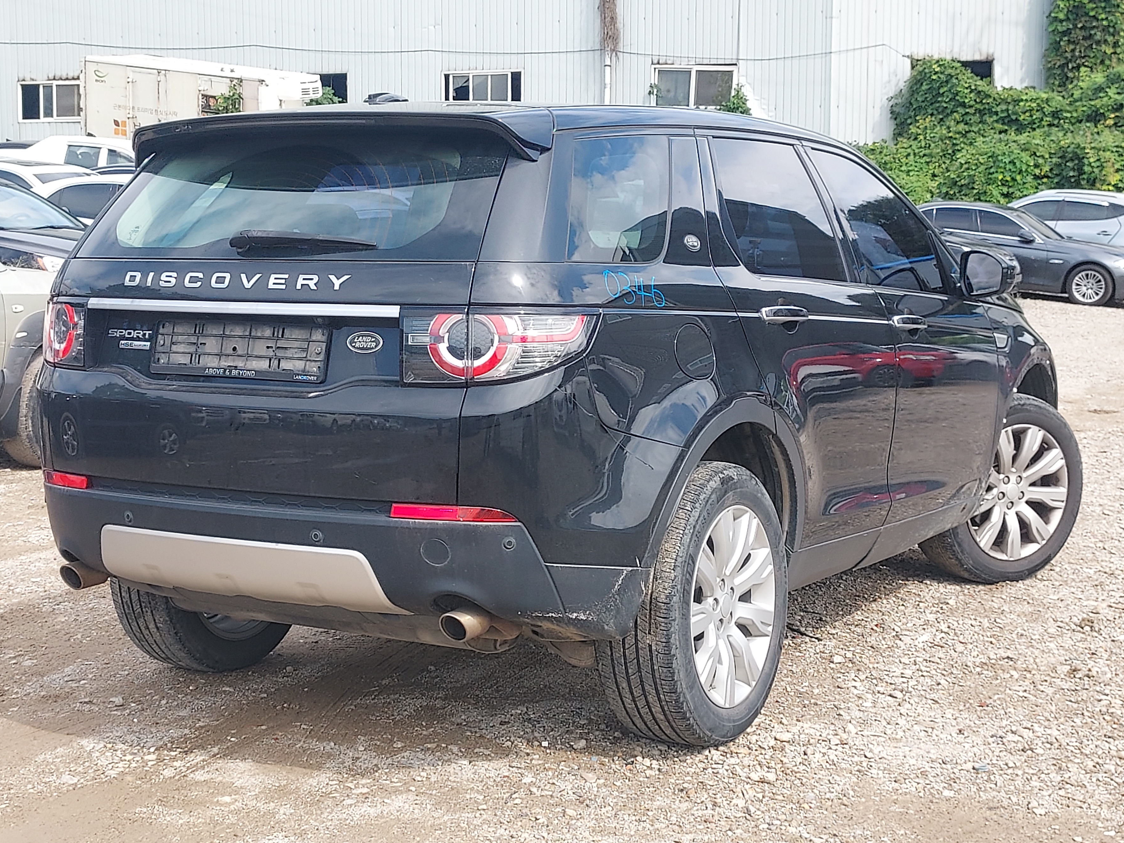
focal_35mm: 27
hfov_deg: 65.3
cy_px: 461
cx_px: 524
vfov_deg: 51.3
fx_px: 877
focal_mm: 4.6
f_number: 1.8
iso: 40
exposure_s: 1/397
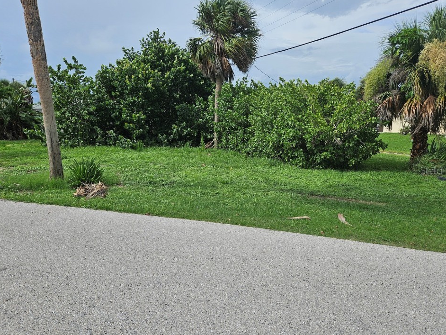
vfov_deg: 54.9
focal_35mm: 25
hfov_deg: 69.4
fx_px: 322
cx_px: 223
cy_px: 170
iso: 25
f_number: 1.8
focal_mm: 5.4
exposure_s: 1/1904
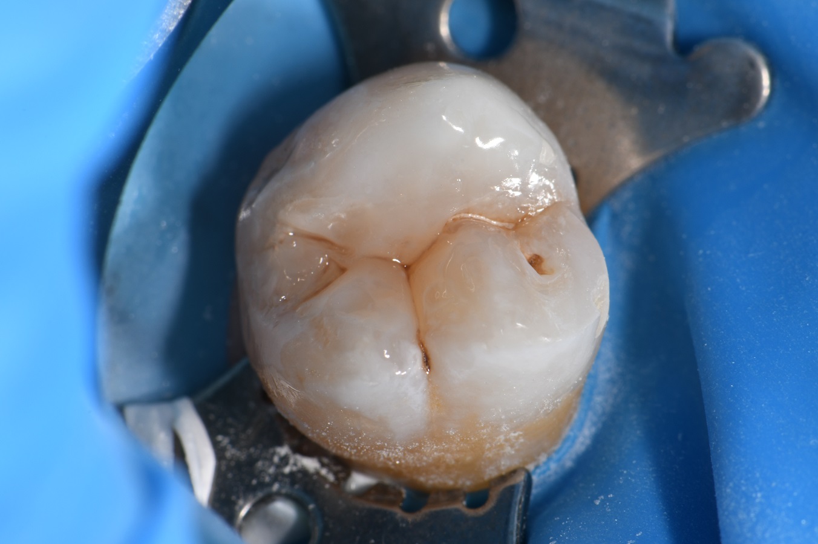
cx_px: 409
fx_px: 3565
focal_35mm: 157
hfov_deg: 13.1
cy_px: 272
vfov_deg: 8.7
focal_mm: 105
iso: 200
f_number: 32
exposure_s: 1/160
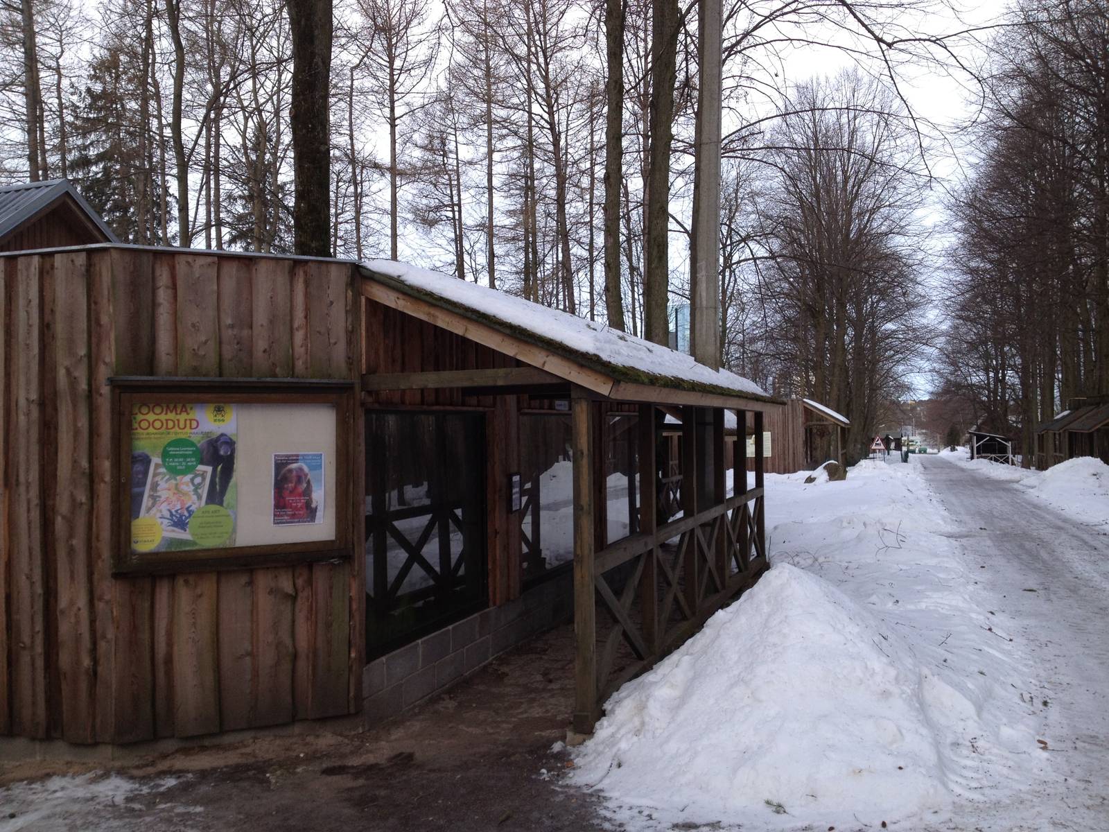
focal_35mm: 35
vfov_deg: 40.7
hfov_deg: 52.6
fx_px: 1121
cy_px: 416
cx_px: 554
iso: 50
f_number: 2.4
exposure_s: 1/726
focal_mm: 4.28
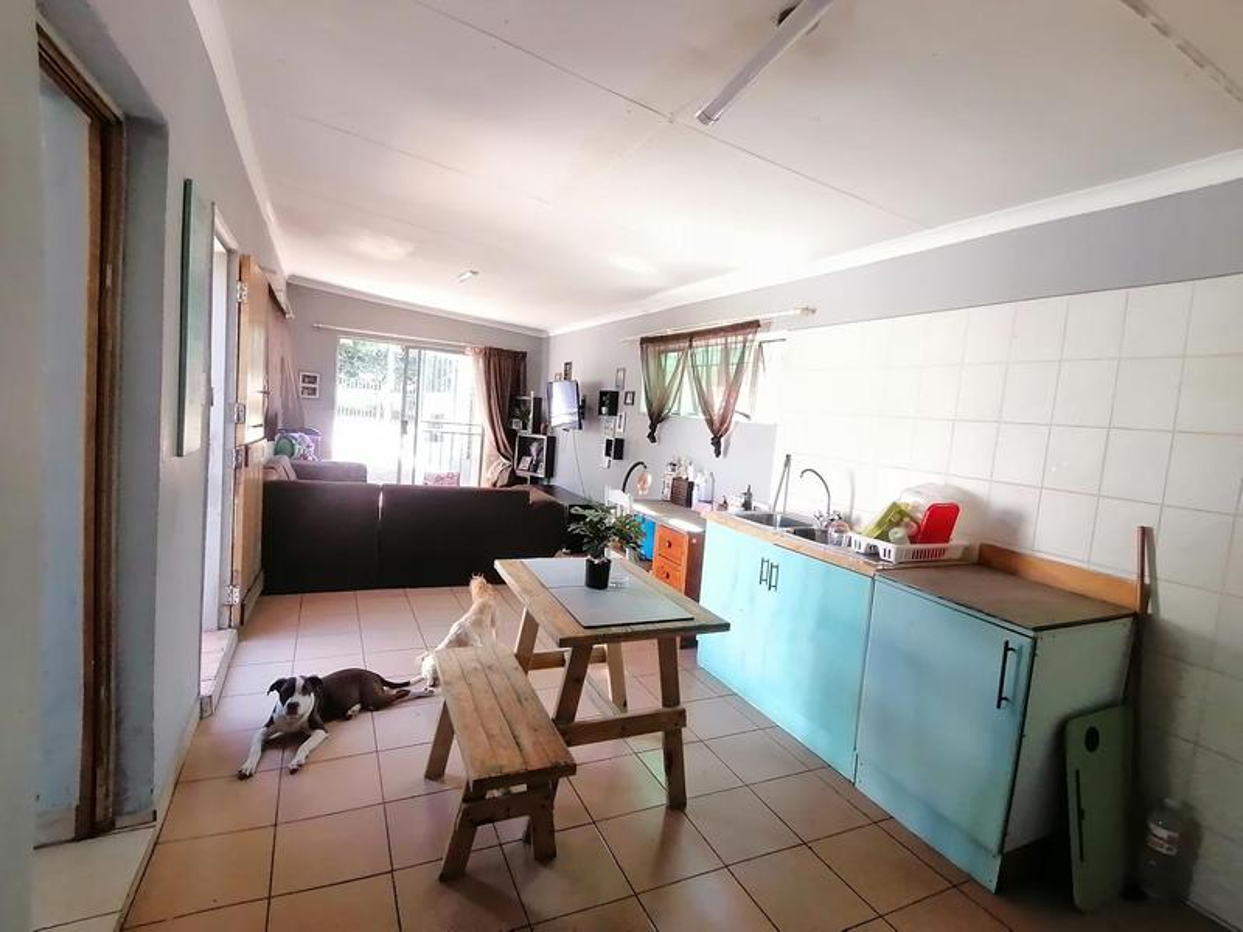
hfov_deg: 91.0
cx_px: 622
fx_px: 610
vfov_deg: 74.7
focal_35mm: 17
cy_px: 466
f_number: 2.4
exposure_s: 1/33.3
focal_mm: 1.78
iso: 125
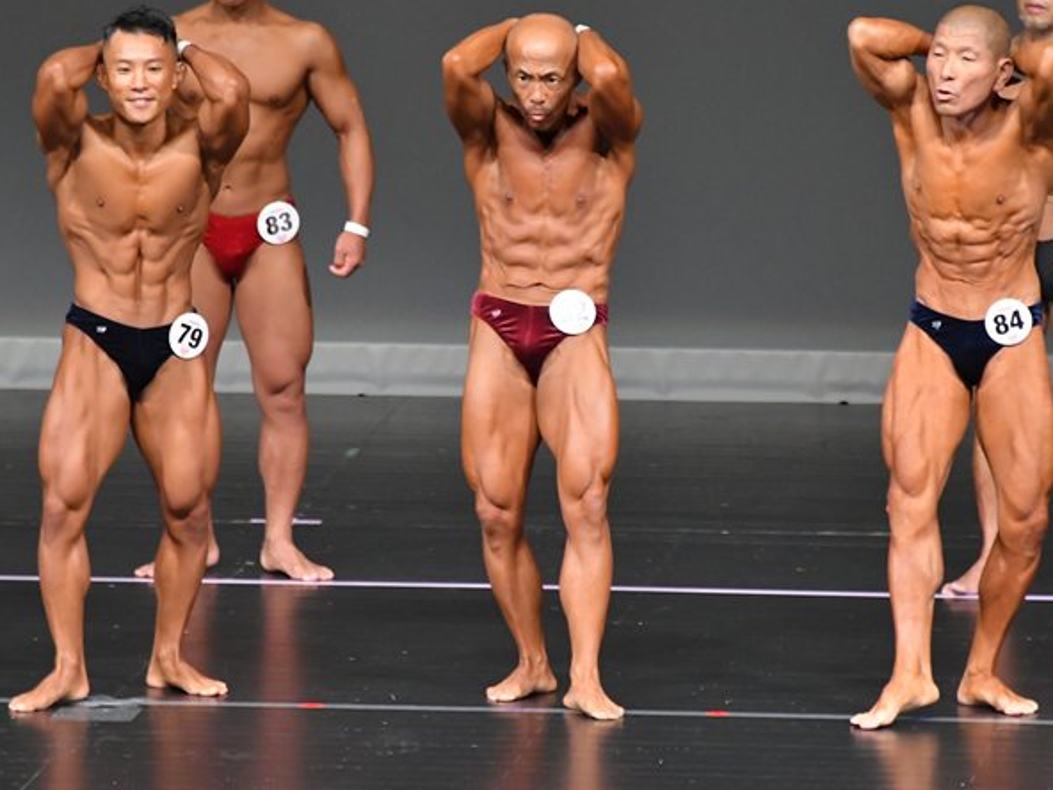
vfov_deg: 3.4
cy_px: 367
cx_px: 542
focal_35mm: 434
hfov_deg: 4.6
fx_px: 13202
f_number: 5.6
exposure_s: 1/400
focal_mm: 230
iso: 5000
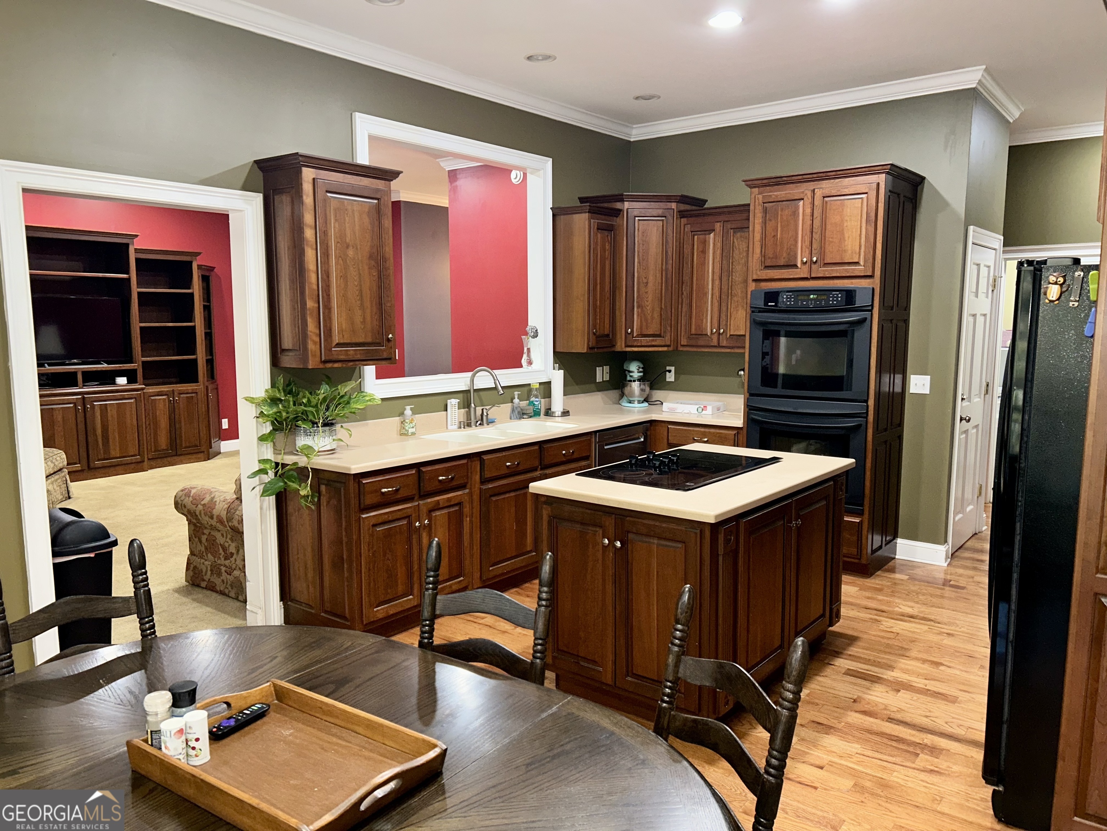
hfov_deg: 67.3
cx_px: 554
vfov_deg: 53.1
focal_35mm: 26
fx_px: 831
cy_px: 416
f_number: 1.5
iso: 40
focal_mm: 5.7
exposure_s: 1/15
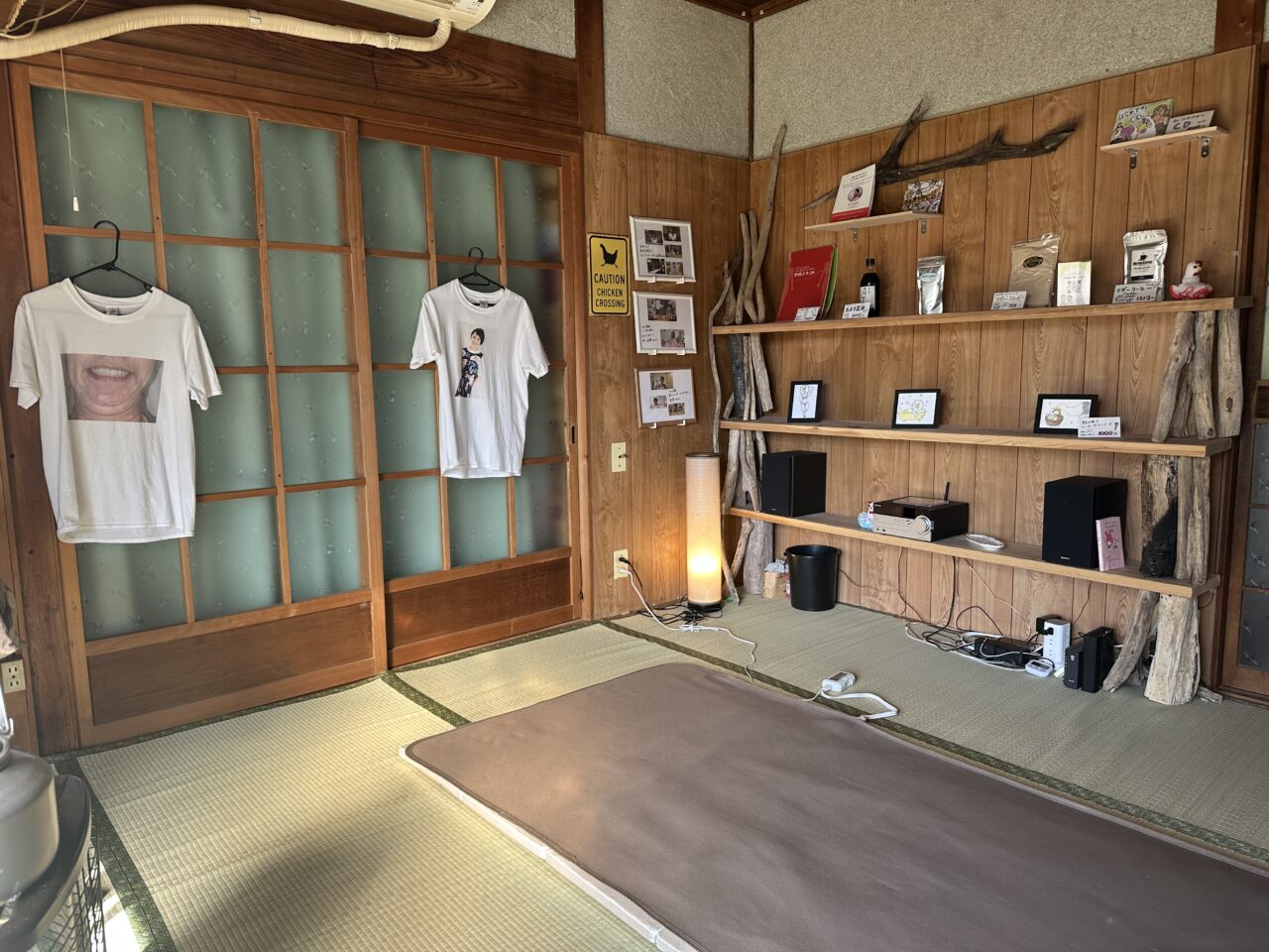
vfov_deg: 56.8
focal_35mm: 24
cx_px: 634
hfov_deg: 71.6
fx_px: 880
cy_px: 476
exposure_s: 1/121
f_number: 1.78
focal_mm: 6.86
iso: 100
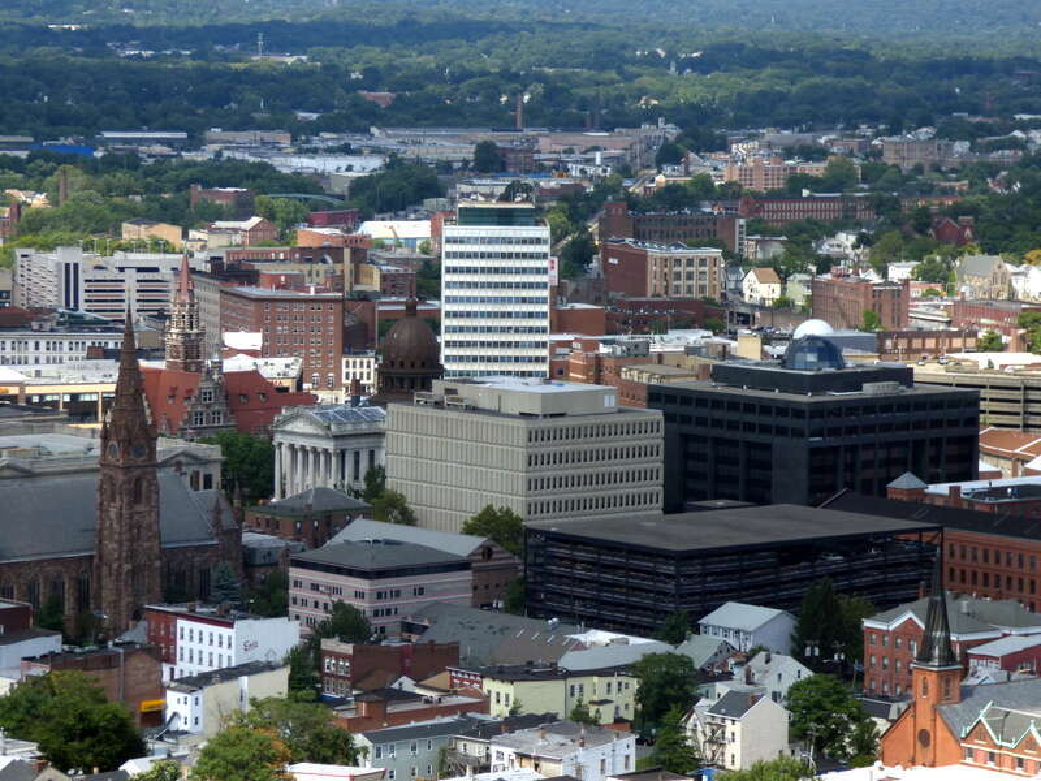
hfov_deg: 13.3
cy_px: 390
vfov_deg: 10.0
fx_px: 4451
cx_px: 520
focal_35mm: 148
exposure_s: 1/500
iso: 100
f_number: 5.3
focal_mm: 24.17
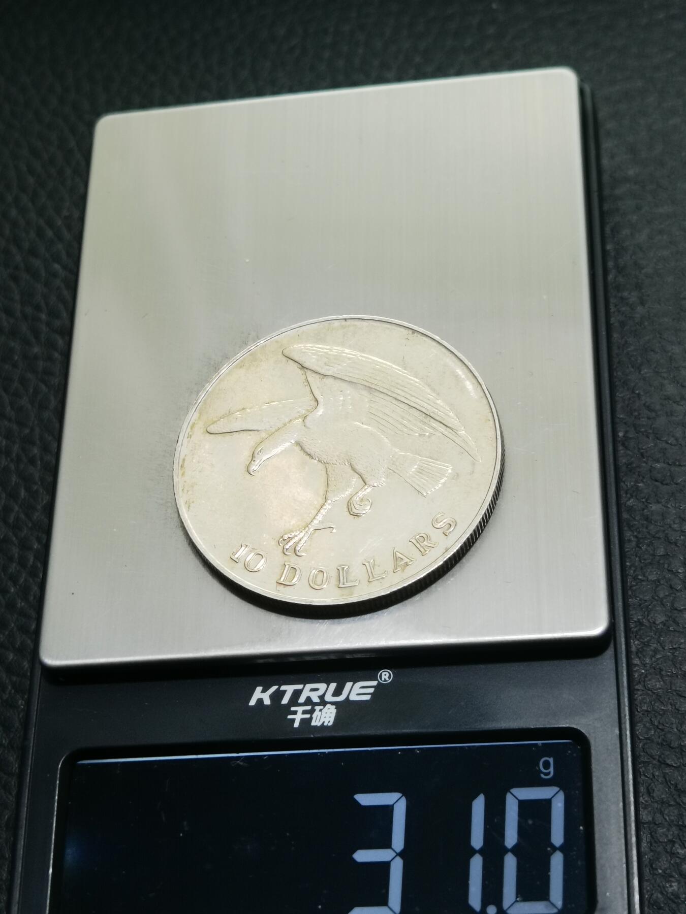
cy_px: 457
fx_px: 1638
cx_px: 343
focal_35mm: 62
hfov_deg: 23.7
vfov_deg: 31.2
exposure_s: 1/100
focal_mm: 6.67
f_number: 1.9
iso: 100
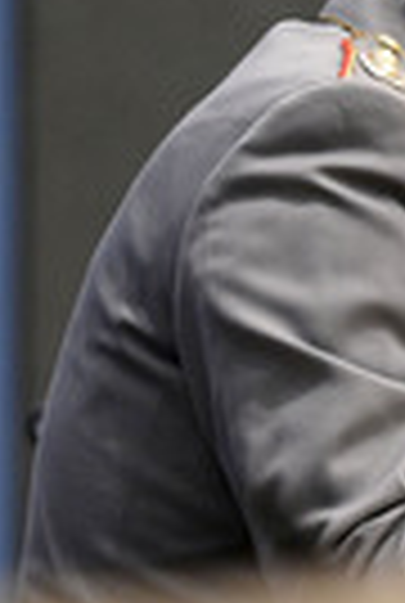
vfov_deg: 3.1
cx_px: 488
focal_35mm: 671
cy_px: 248
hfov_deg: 2.1
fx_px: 11264
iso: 3200
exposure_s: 1/640
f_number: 5
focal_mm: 200
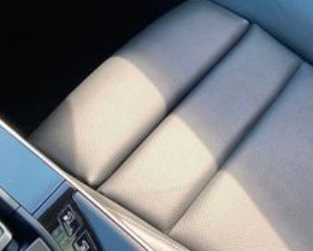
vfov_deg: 18.4
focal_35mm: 79
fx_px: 732
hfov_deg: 23.2
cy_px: -50
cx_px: 307
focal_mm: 3.99
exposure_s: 1/107
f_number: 1.8
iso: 80
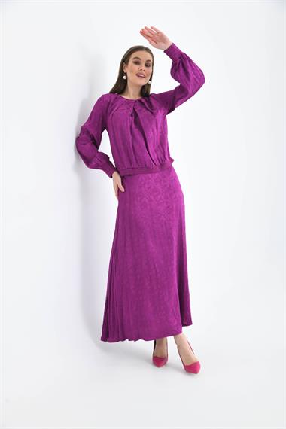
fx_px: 620
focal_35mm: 52
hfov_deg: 26.0
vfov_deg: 38.2
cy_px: 214
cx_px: 143
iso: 250
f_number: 7.1
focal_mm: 52
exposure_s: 1/125
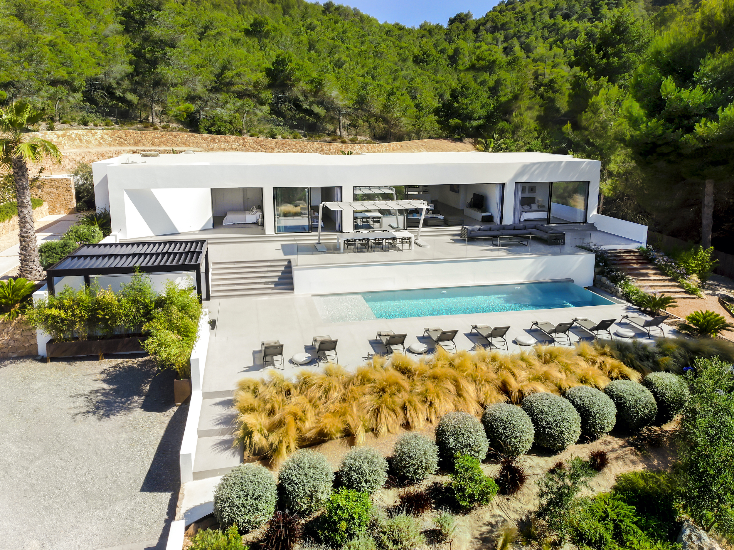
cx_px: 367
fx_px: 509
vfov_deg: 56.8
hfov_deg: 71.6
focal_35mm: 24
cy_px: 275
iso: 100
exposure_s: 1/690
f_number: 2.8
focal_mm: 4.5
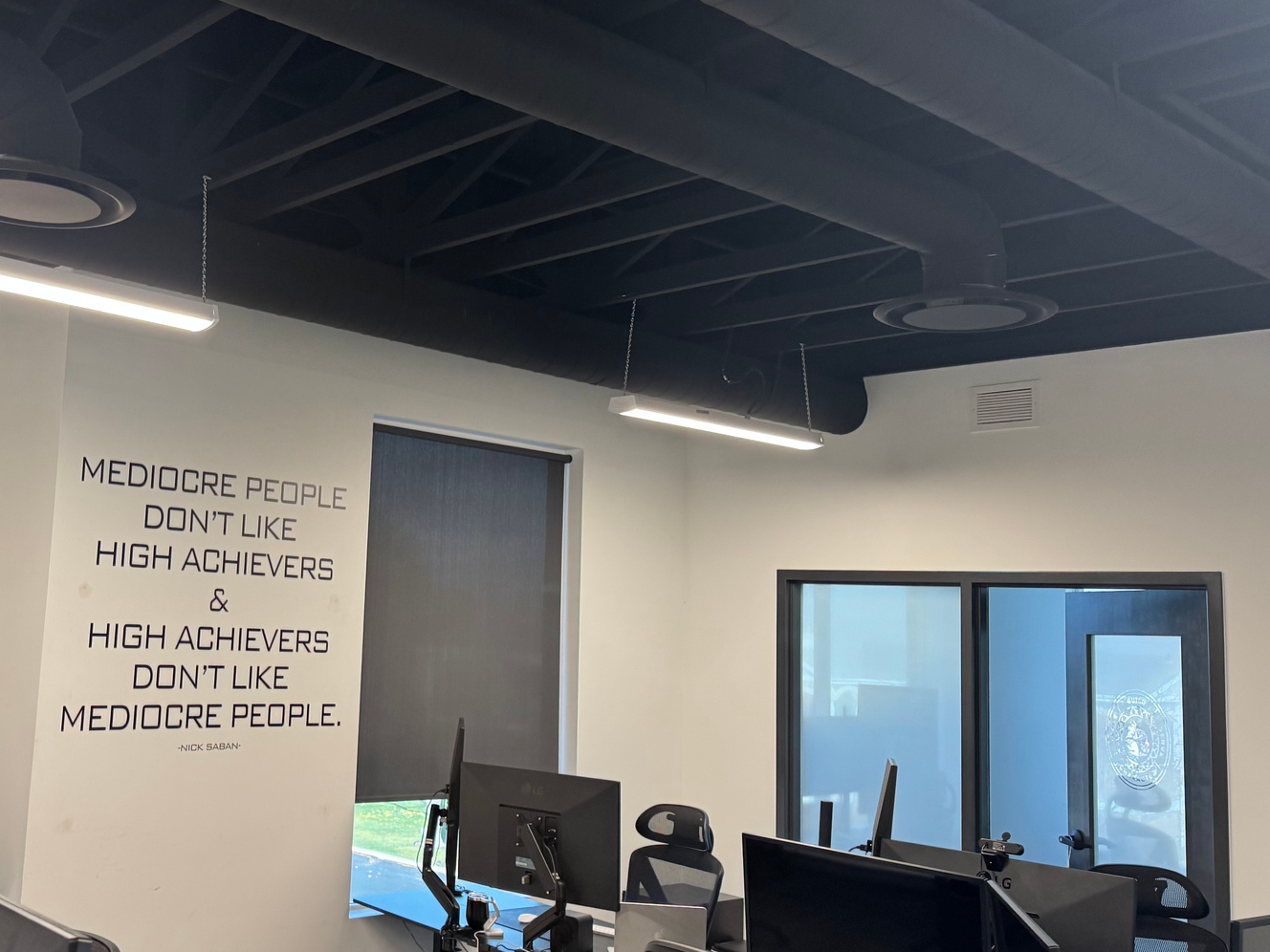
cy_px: 452
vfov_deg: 38.7
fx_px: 1357
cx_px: 386
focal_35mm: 37
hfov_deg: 48.9
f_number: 1.78
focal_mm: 6.76
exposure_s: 1/60
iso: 125
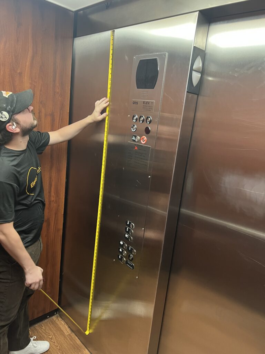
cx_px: 132
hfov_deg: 53.1
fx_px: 265
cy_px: 177
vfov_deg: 67.3
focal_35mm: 26
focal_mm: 5.7
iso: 400
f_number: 1.5
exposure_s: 1/40
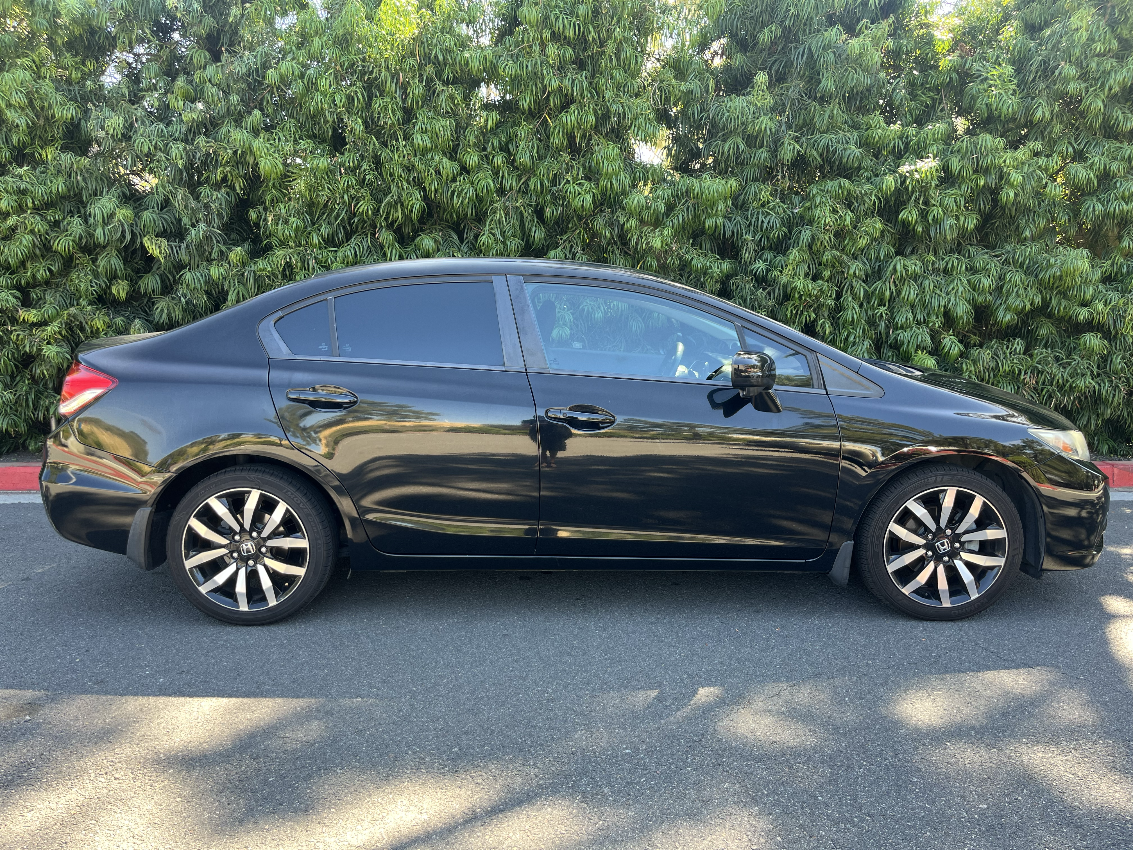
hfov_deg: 67.3
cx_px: 566
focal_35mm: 26
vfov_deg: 53.1
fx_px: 851
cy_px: 425
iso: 40
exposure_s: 1/122
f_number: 1.6
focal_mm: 5.1
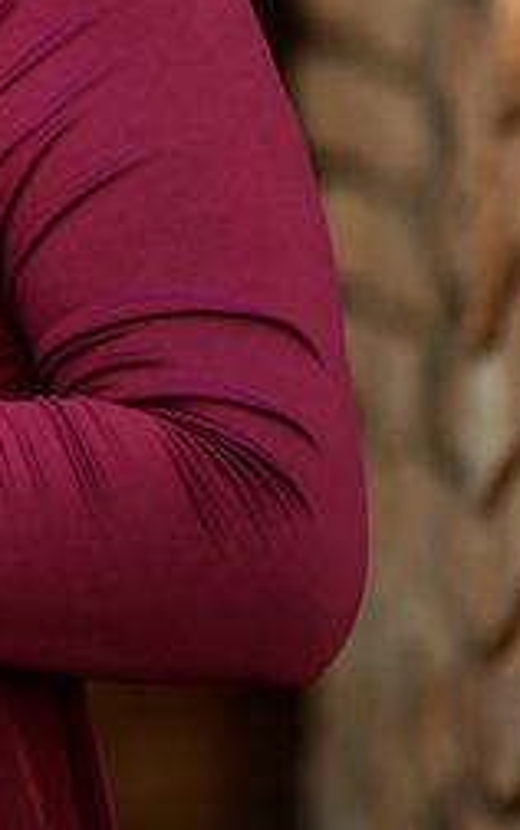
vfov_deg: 5.1
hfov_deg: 3.1
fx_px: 9321
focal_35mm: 412
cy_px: -64
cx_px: -987
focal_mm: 85
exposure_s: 1/80
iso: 125
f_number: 1.6
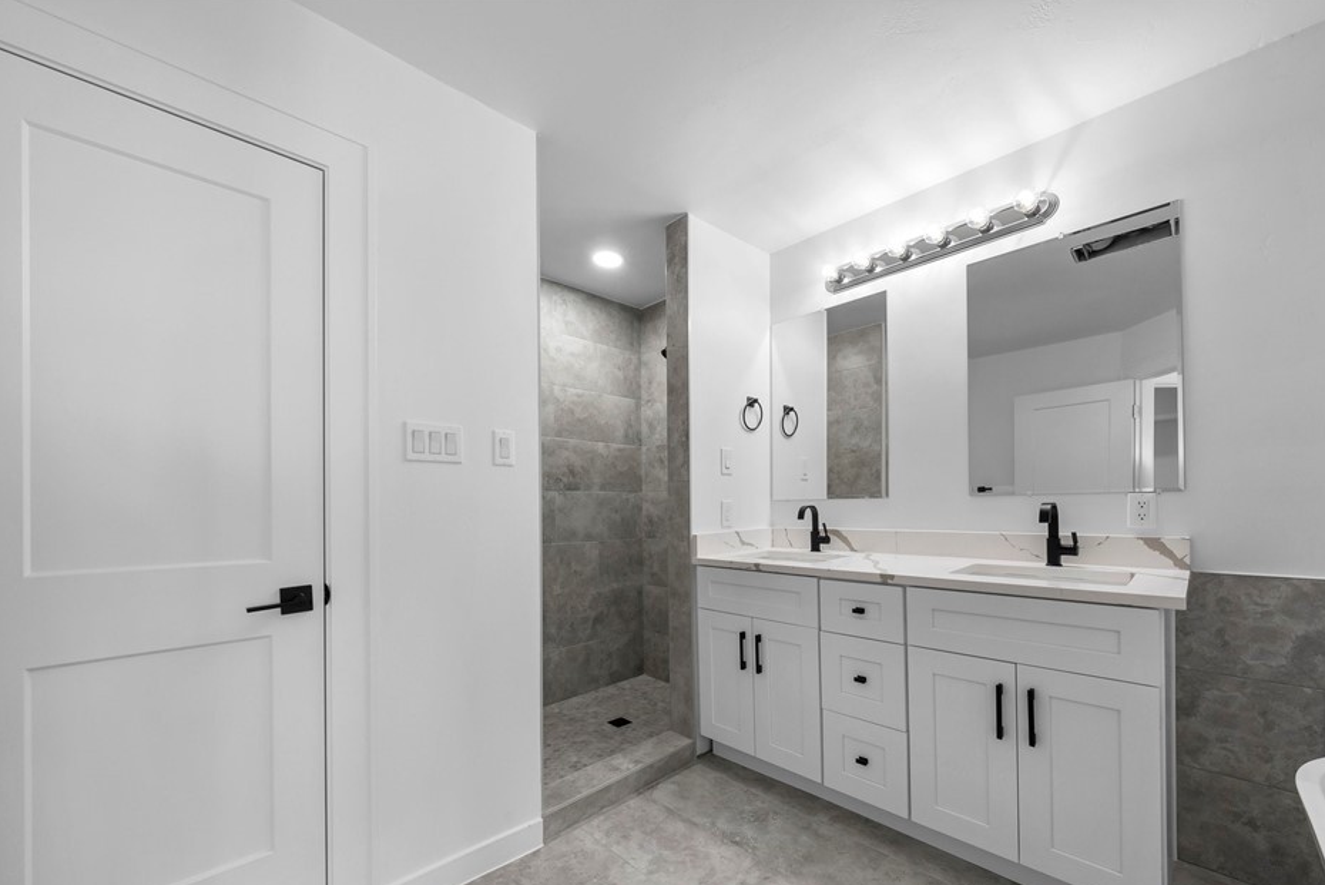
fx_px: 515
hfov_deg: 104.2
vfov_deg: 80.7
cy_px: 509
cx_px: 676
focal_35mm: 14
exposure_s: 1/4
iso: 800
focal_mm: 12
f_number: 11
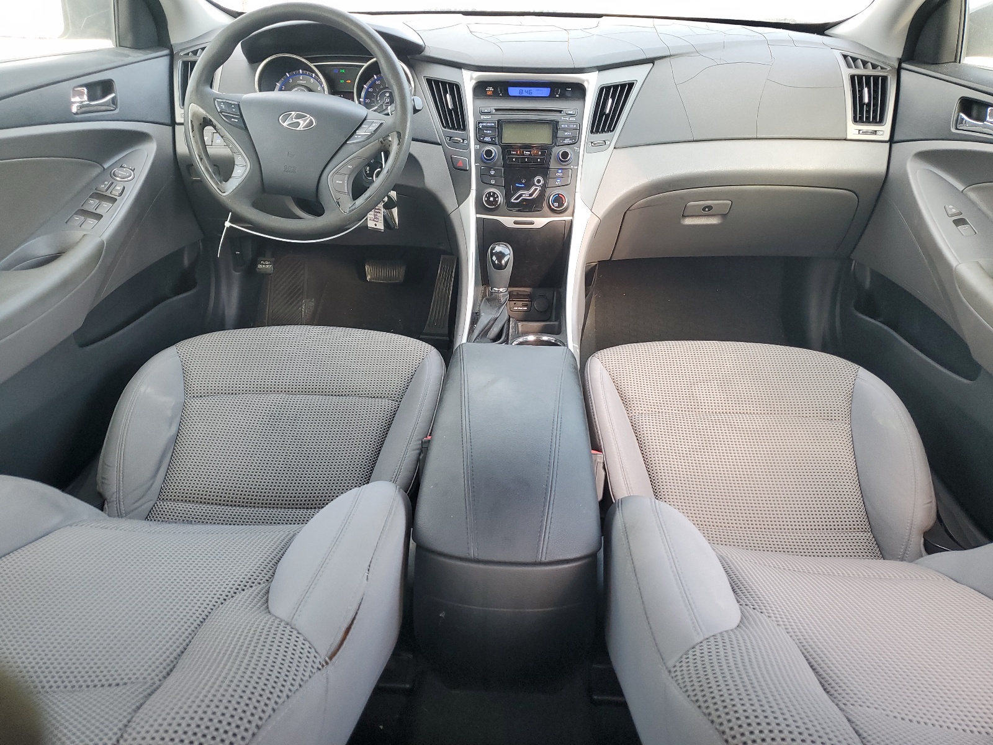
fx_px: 746
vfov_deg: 53.1
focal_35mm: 26
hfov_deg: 67.3
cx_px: 496
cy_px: 372
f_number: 1.5
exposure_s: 1/120
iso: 80
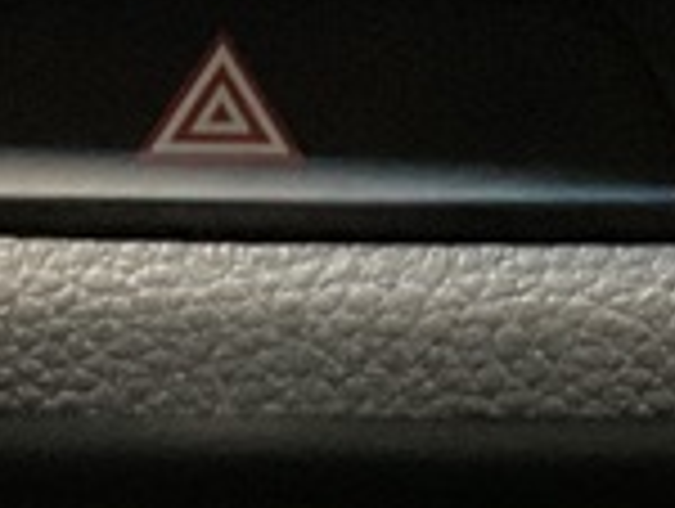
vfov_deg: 7.6
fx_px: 3613
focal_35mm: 185
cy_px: 1115
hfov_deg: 10.6
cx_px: 126
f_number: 1.8
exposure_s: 1/20
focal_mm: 3
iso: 640
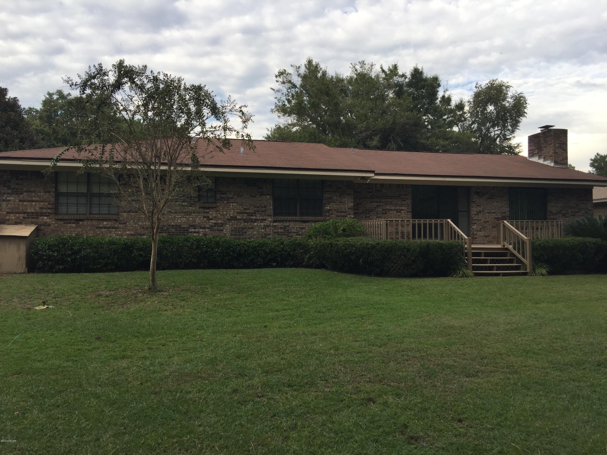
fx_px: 509
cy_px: 228
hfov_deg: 61.7
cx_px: 304
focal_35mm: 29
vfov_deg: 48.2
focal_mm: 4.15
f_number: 2.2
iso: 32
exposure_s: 1/549
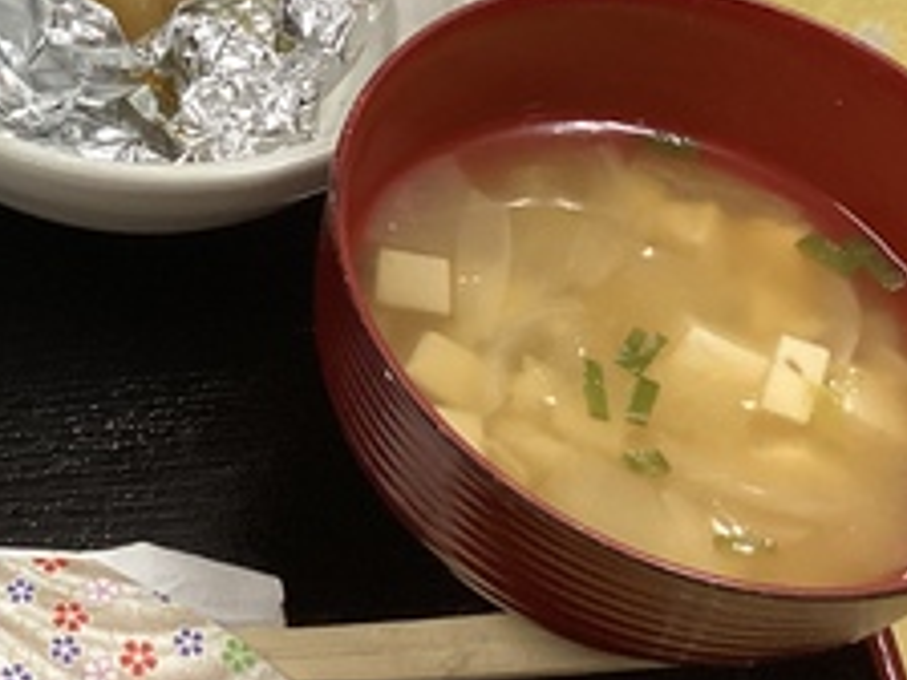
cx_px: -275
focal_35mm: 83
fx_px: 2175
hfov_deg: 21.3
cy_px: 77
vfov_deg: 17.5
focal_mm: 3.3
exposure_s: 1/60
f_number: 2.4
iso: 160
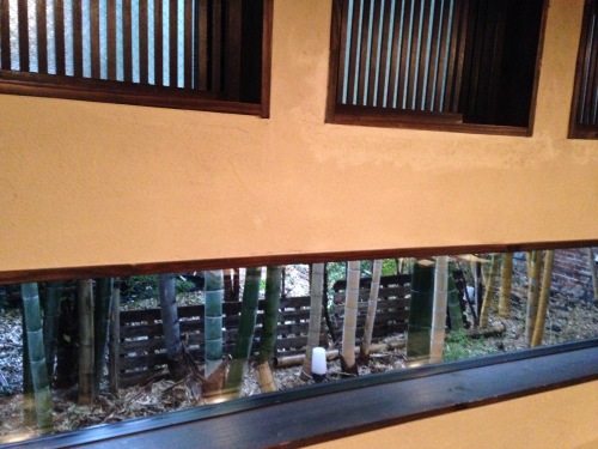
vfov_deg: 42.9
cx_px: 299
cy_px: 224
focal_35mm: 33
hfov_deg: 55.4
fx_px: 570
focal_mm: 4.12
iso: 800
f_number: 2.4
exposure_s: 1/15
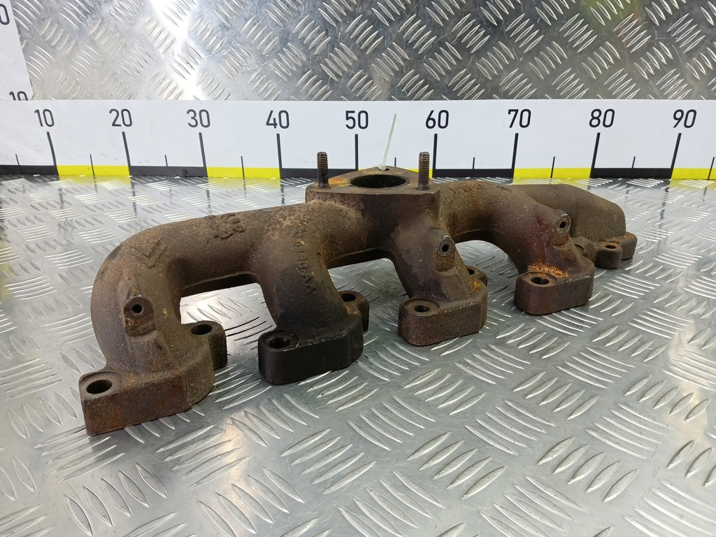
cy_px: 268
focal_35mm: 23
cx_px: 358
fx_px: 476
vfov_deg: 58.9
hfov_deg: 73.9
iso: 170
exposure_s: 1/50
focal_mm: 4.11
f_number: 1.6
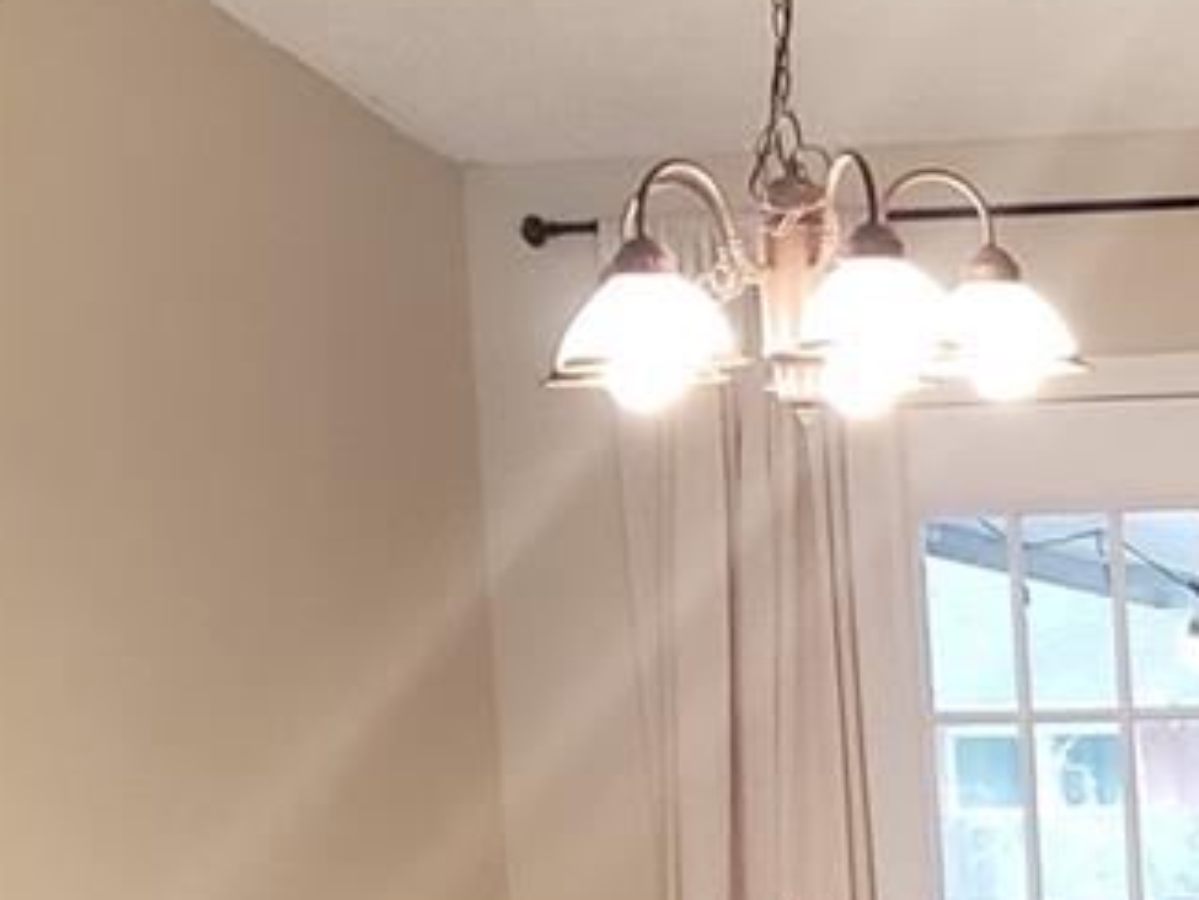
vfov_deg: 11.3
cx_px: 2040
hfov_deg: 14.0
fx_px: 4435
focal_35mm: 128
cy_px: 1217
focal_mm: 4.3
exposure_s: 1/60
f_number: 1.5
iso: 320
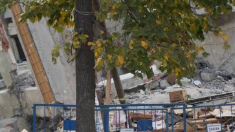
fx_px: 1308
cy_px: 23
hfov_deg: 10.2
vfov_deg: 5.8
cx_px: 55
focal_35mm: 210
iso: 320
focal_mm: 70
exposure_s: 1/160
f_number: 4
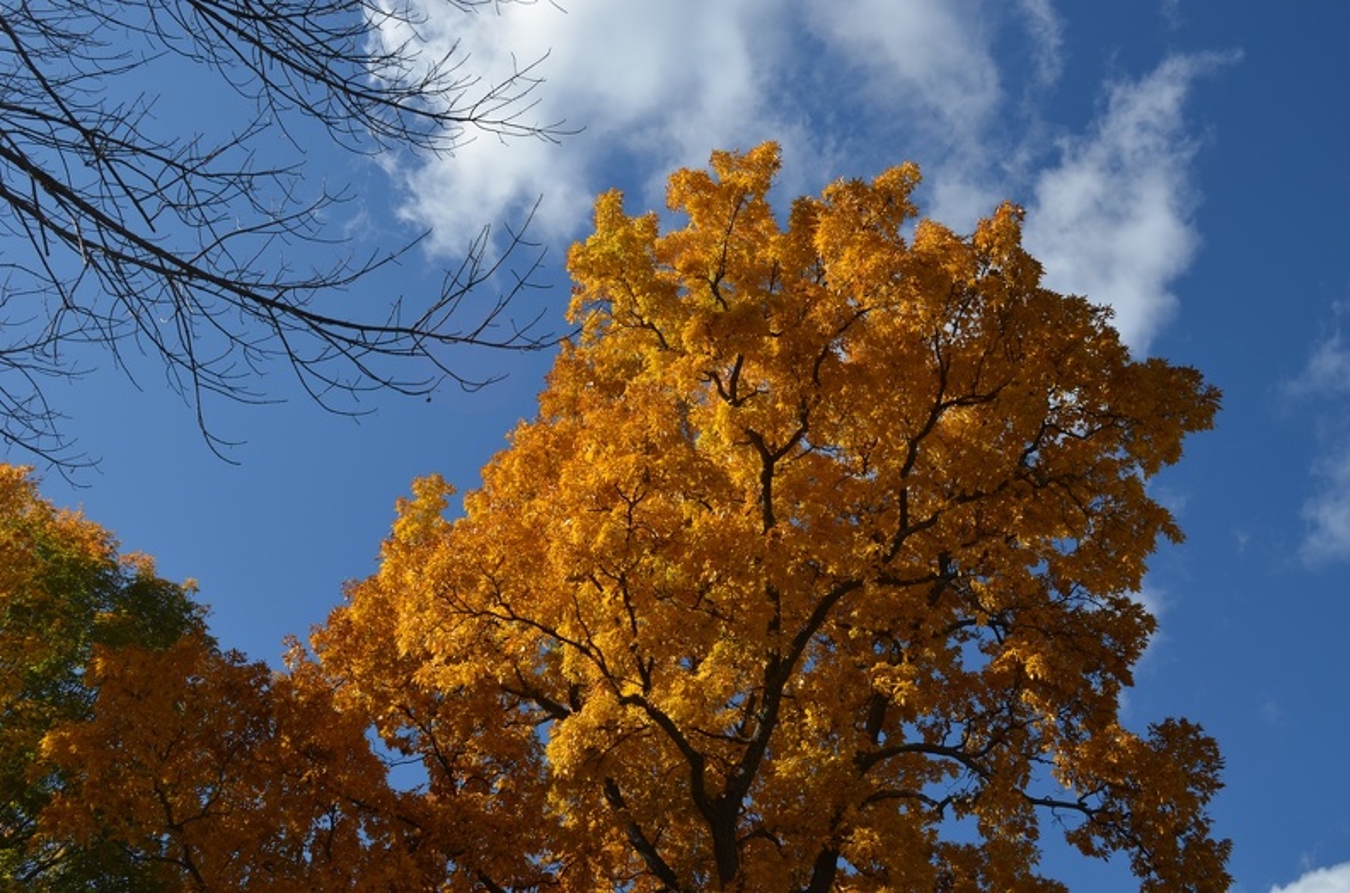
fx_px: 1347
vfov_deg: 36.7
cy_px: 446
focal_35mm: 36
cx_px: 675
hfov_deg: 53.2
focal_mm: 24
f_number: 8
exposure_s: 1/250
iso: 110
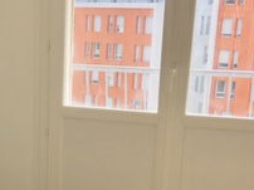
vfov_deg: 15.5
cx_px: 5
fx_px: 674
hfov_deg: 20.7
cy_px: 218
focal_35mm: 92
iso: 25
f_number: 2.2
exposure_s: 1/327
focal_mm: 4.15
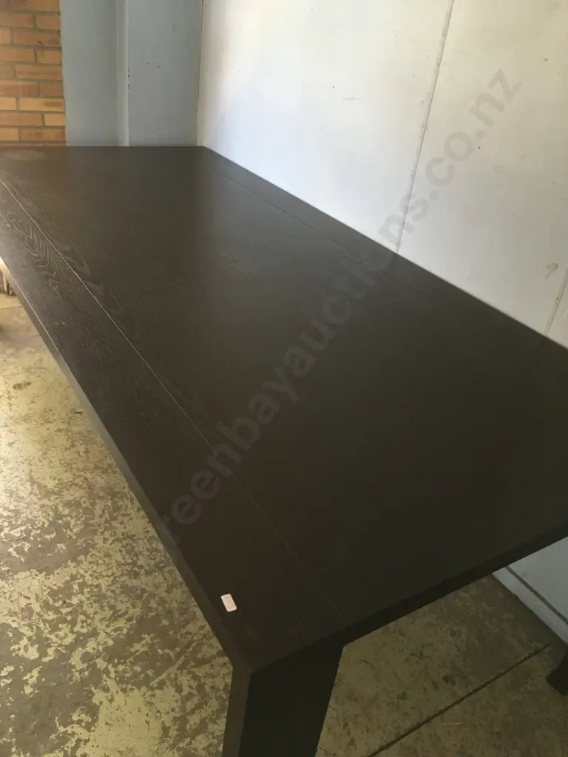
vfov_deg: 61.7
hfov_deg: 48.2
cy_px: 378
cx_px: 284
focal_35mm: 29
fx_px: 634
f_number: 2.2
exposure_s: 1/33
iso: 200
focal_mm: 4.15
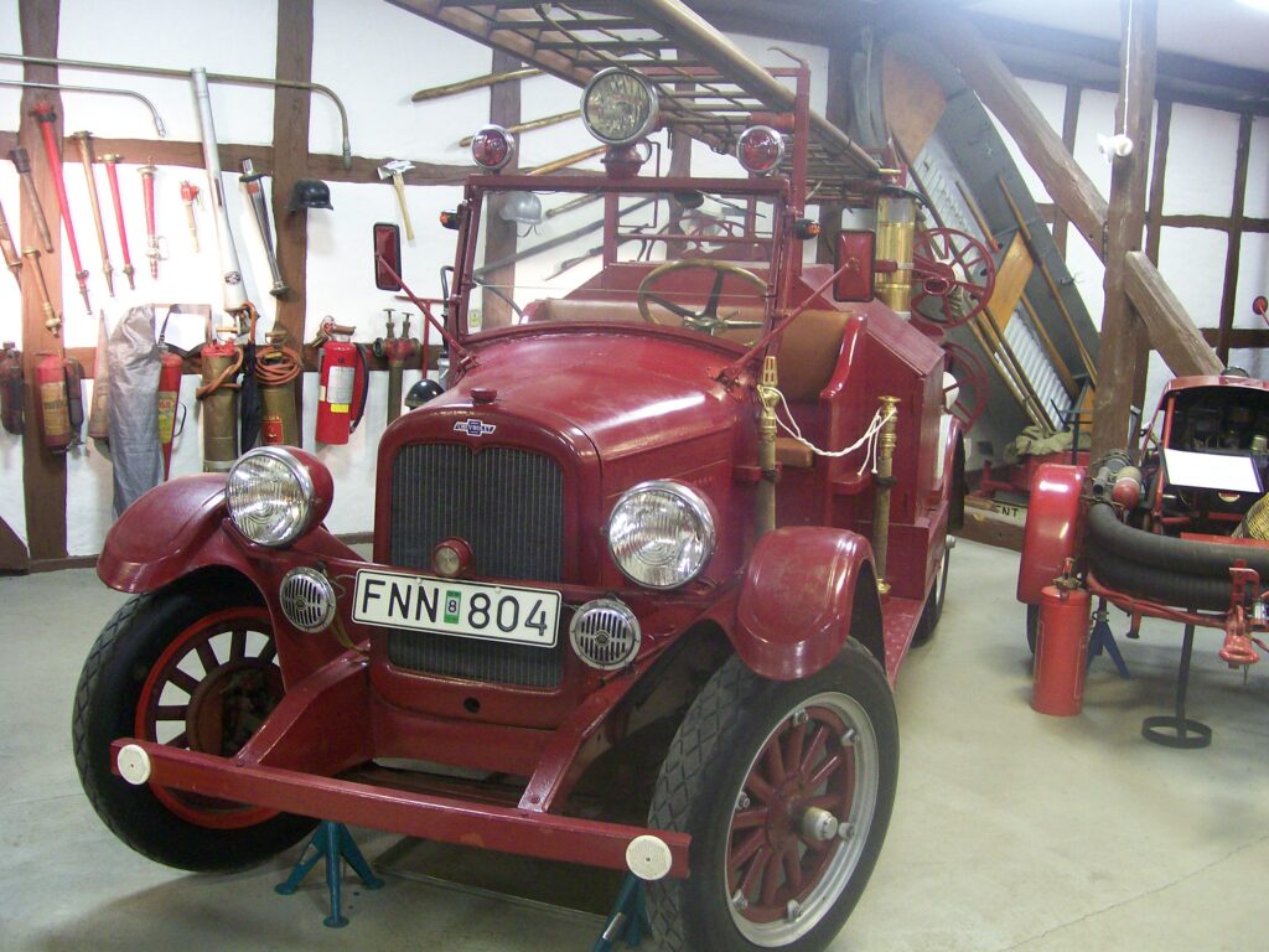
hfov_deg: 51.4
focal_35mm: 36
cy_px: 476
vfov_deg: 39.7
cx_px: 634
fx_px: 1320
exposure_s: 1/8
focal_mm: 6
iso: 160
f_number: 2.7
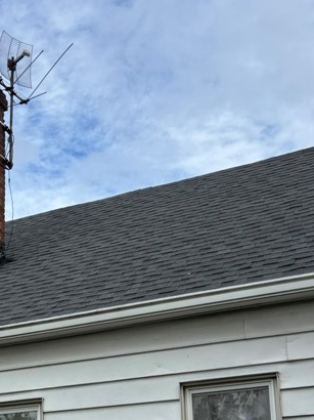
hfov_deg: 21.7
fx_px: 787
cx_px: -5
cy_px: 384
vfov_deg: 28.6
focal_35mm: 65
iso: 50
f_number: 1.6
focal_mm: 5.96
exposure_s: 1/2639
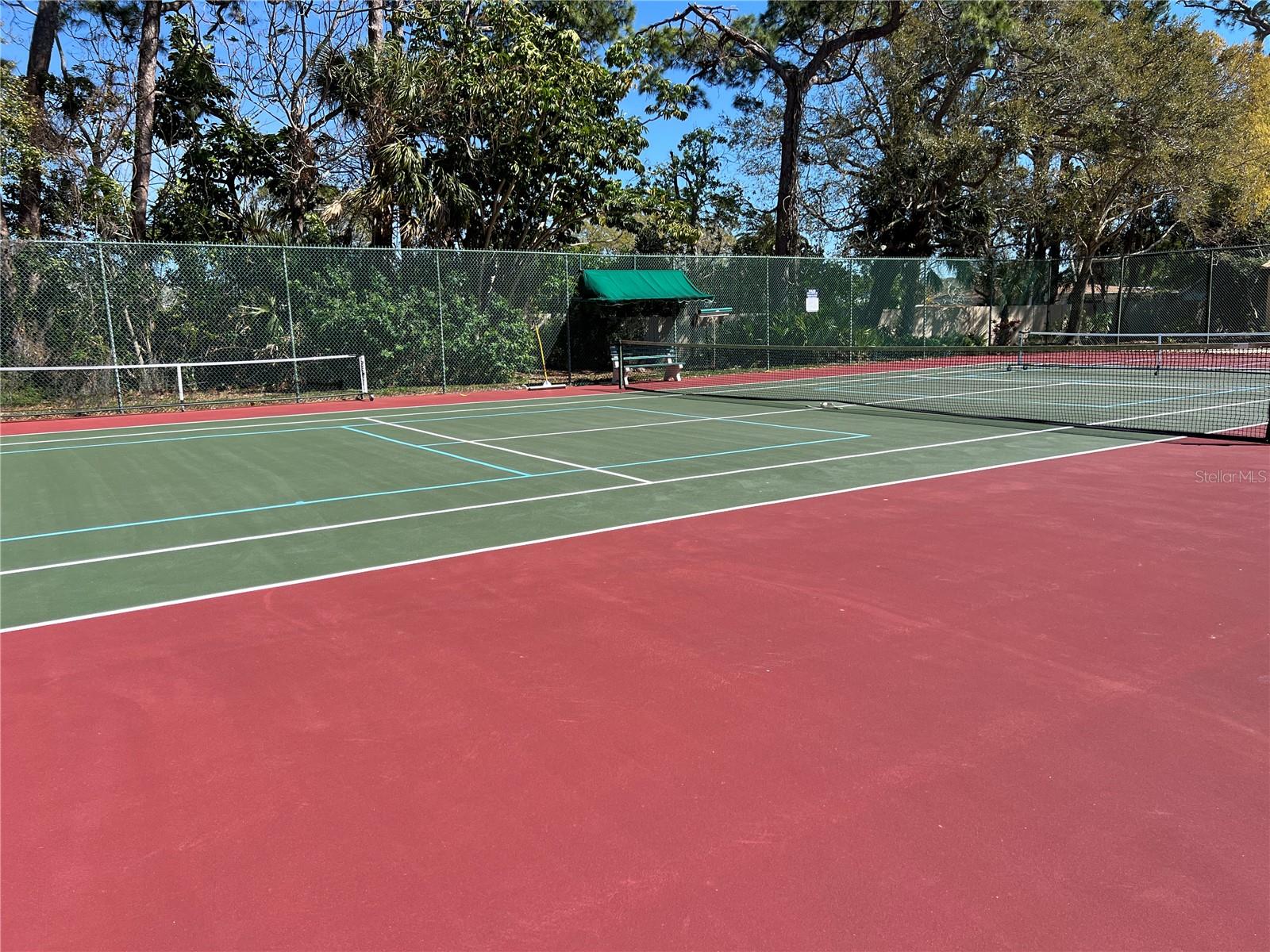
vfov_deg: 53.1
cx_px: 635
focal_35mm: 26
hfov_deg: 67.3
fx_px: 954
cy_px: 476
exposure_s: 1/2252
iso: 50
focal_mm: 5.7
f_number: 1.5
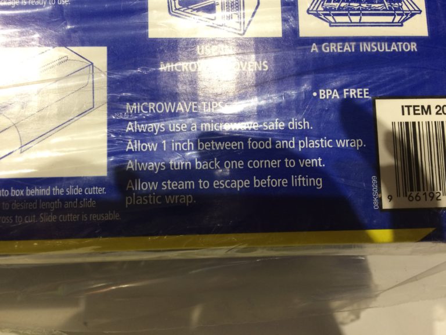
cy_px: 168
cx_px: 223
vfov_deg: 48.2
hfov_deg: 61.7
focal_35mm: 29
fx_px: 374
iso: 64
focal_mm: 4.15
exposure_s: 1/30
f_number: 2.2
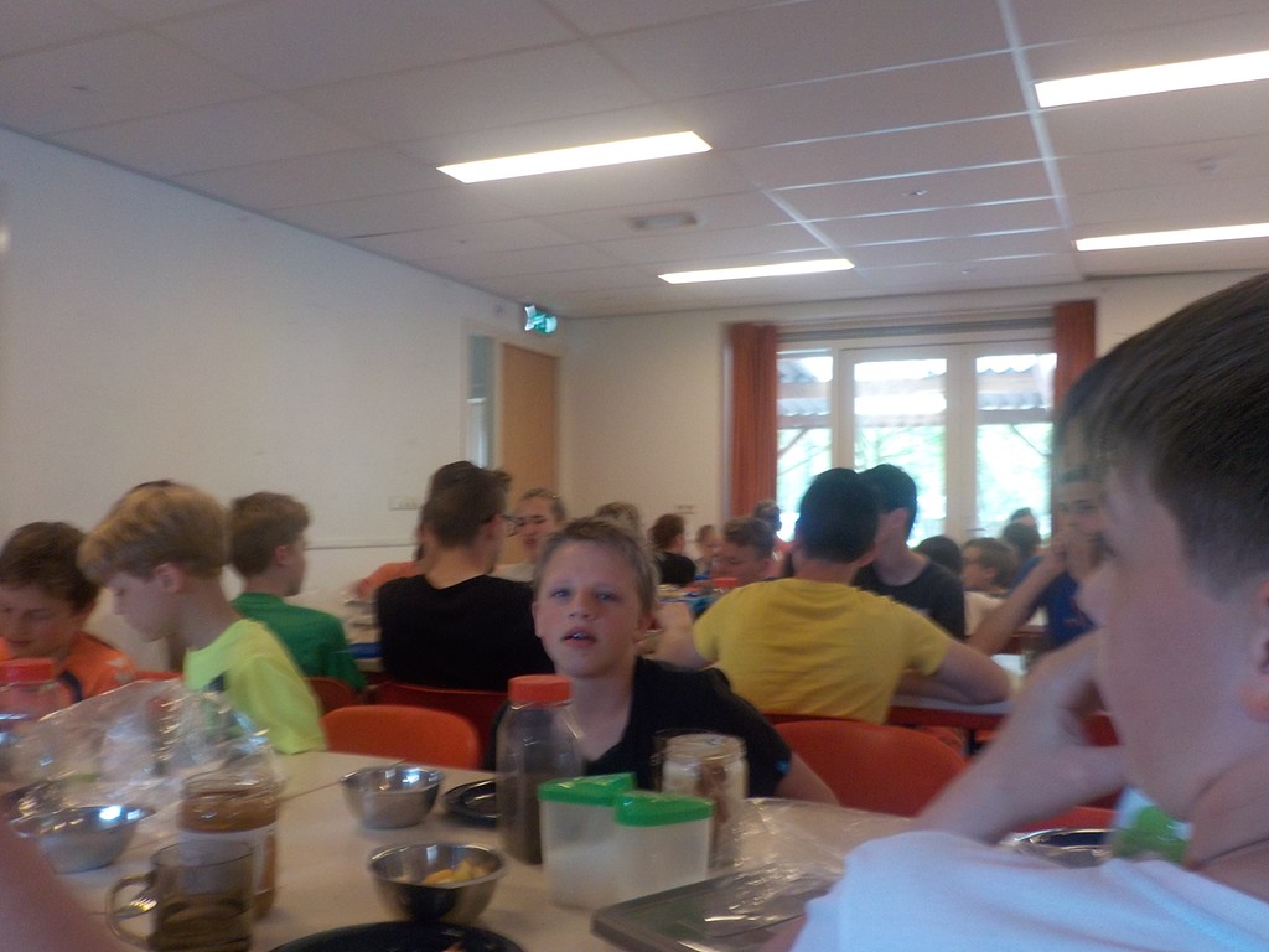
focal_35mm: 30
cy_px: 476
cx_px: 634
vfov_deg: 46.8
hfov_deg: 60.0
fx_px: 1100
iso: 200
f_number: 3.3
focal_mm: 4.1
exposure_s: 1/30
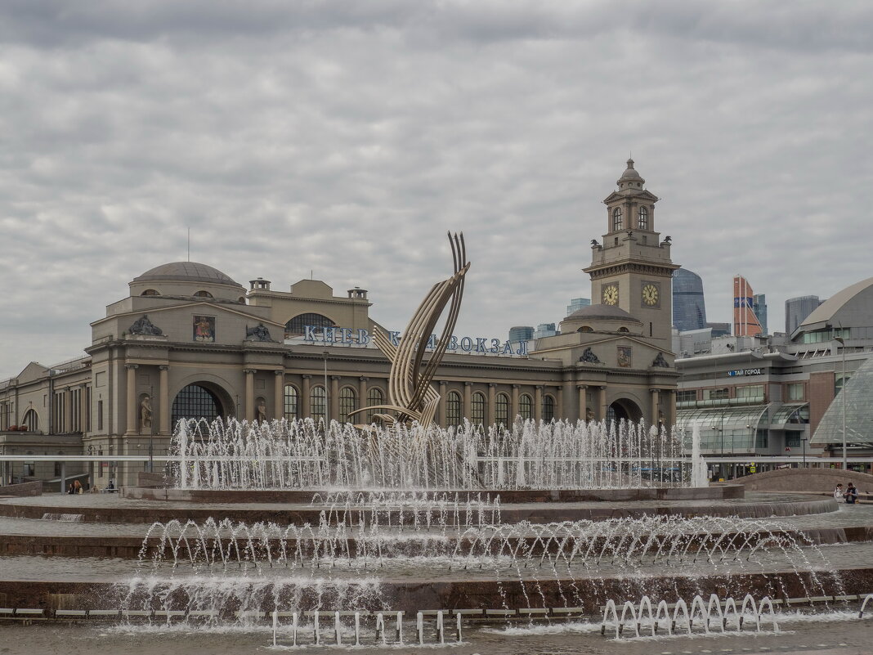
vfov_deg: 34.3
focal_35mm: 42
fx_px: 1059
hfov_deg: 44.8
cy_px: 328
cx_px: 436
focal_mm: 21
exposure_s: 1/1000
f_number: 7.1
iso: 250
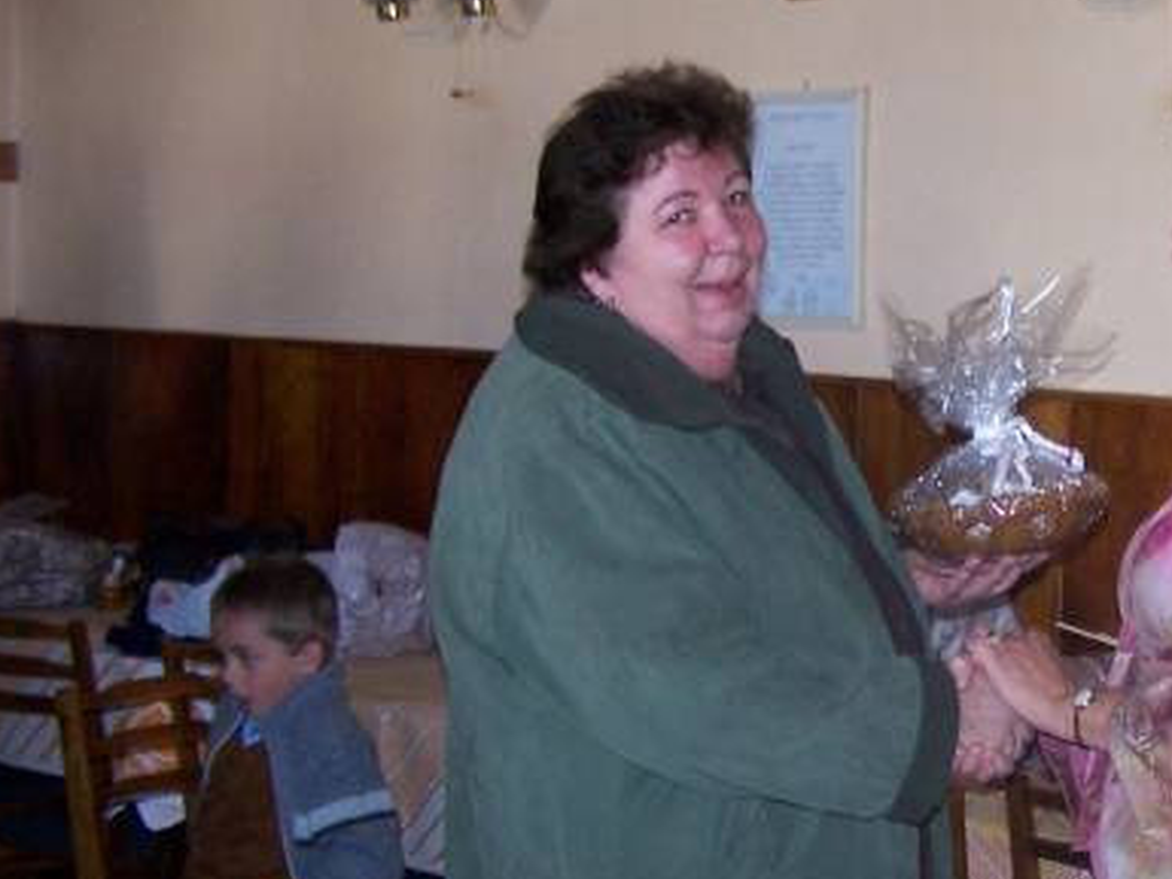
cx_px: 989
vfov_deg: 18.6
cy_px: 547
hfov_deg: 24.2
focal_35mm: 79
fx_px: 2676
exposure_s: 1/60
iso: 140
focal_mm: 6.3
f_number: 2.8
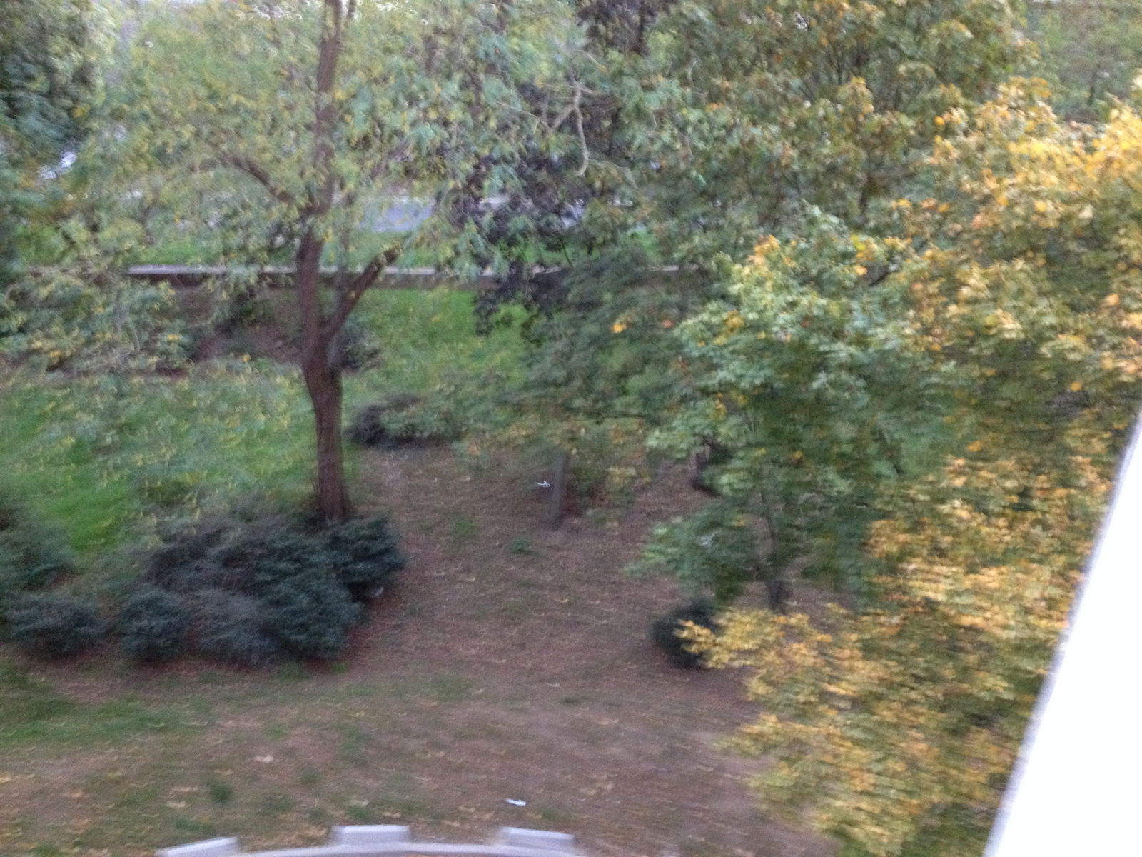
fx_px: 1155
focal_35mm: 35
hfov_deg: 52.6
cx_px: 571
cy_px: 428
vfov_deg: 40.7
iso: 320
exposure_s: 1/17
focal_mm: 4.28
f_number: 2.4
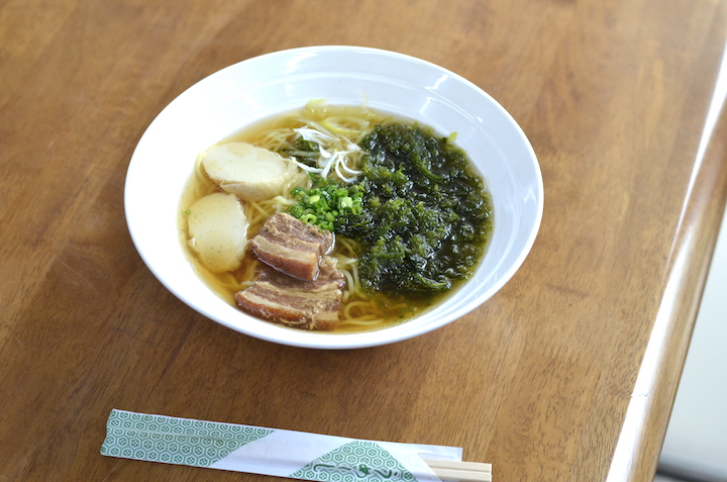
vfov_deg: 18.1
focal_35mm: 75
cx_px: 364
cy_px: 241
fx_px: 1512
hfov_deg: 27.0
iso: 800
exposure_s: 1/320
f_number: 3.5
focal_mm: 50
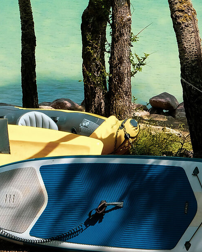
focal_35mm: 180
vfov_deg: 10.1
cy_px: -199
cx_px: 252
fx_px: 1344
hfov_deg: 8.5
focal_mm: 32.9
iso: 400
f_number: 11
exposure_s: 1/250
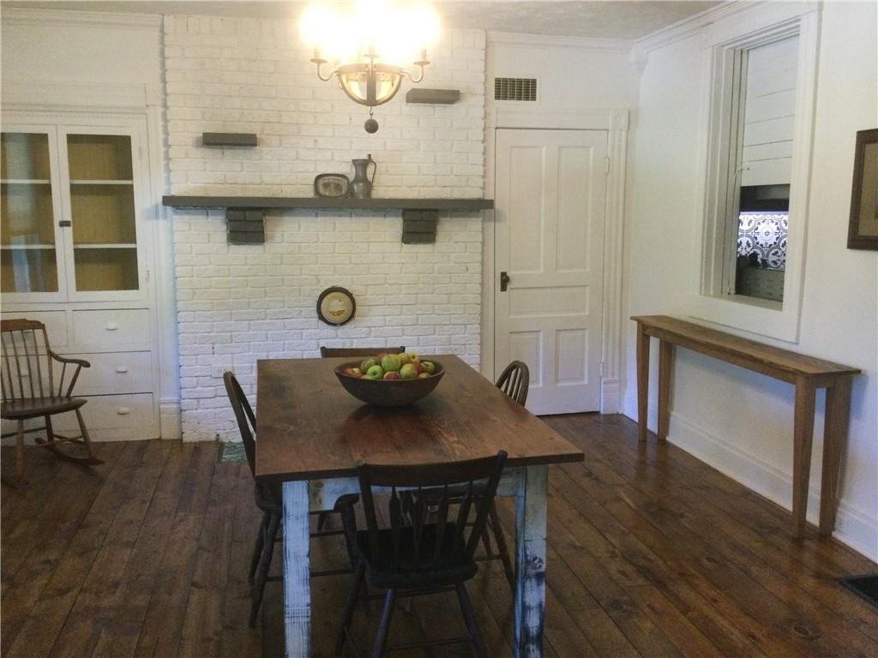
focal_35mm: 31
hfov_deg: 58.4
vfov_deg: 45.4
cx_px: 439
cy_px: 329
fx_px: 786
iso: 200
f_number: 2.4
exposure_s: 1/30
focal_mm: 3.3
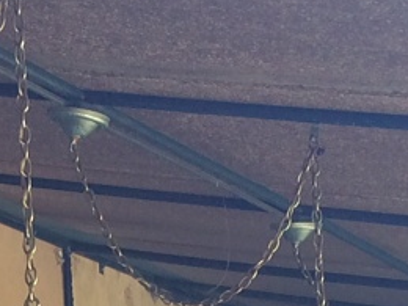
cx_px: -36
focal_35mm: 188
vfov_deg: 7.3
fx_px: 2216
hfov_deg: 10.4
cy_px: 814
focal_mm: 4.12
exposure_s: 1/60
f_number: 2.2
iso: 32
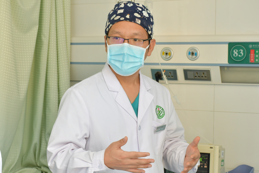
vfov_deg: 17.5
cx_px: 130
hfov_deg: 26.0
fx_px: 561
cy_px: 86
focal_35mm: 78
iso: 1000
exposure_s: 1/30
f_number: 10
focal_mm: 52
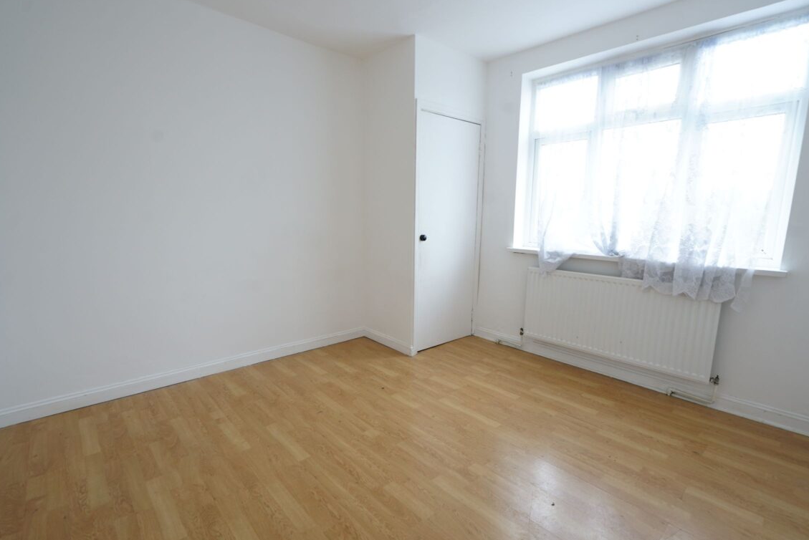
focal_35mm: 17
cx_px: 401
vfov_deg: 70.5
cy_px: 282
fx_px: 382
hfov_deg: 93.2
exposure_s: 1/13
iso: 500
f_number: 5.6
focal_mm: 16
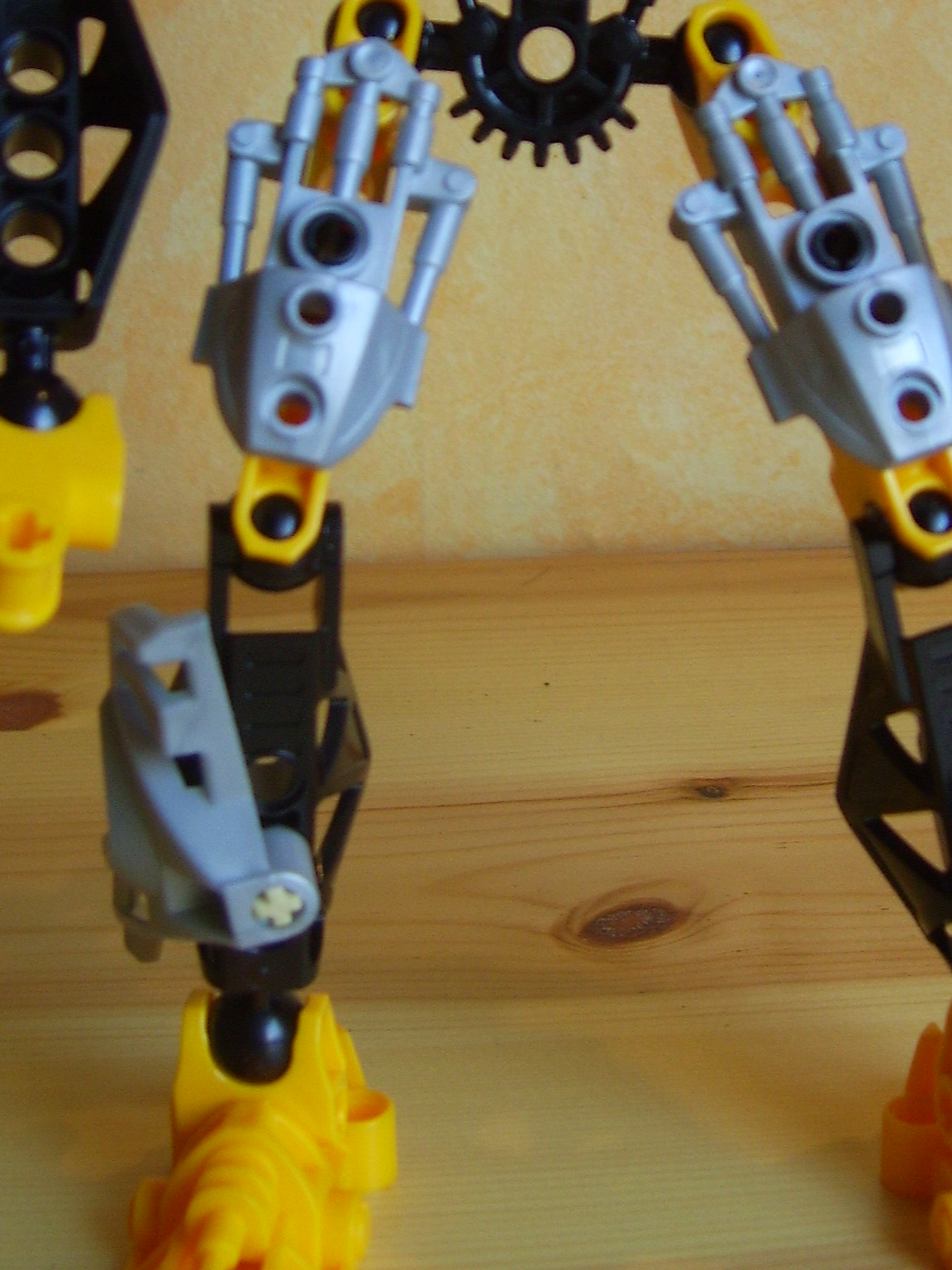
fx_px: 2787
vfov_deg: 25.2
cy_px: 255
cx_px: 608
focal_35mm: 76
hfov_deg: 19.3
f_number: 2.8
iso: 50
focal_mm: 7.8
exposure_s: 1/30
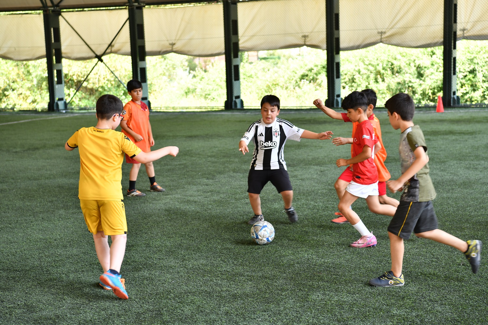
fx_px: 949
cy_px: 162
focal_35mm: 70
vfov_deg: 19.5
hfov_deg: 28.8
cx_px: 244
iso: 250
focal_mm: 70
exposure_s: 1/200
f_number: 4
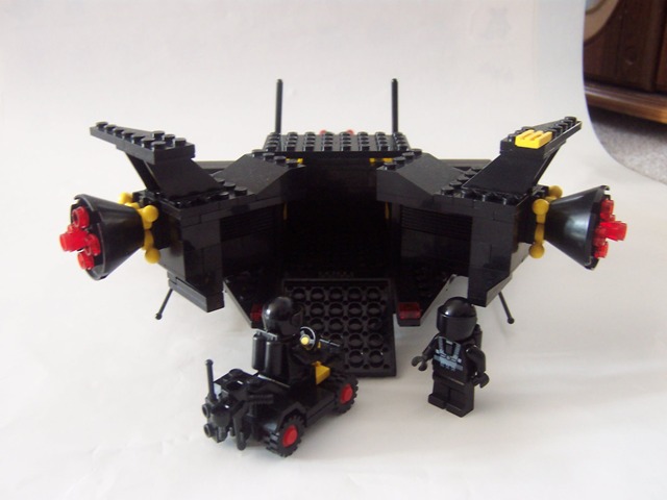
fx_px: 694
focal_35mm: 36
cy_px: 250
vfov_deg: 39.7
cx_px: 334
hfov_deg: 51.4
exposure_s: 1/10
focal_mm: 5.6
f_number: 2.8
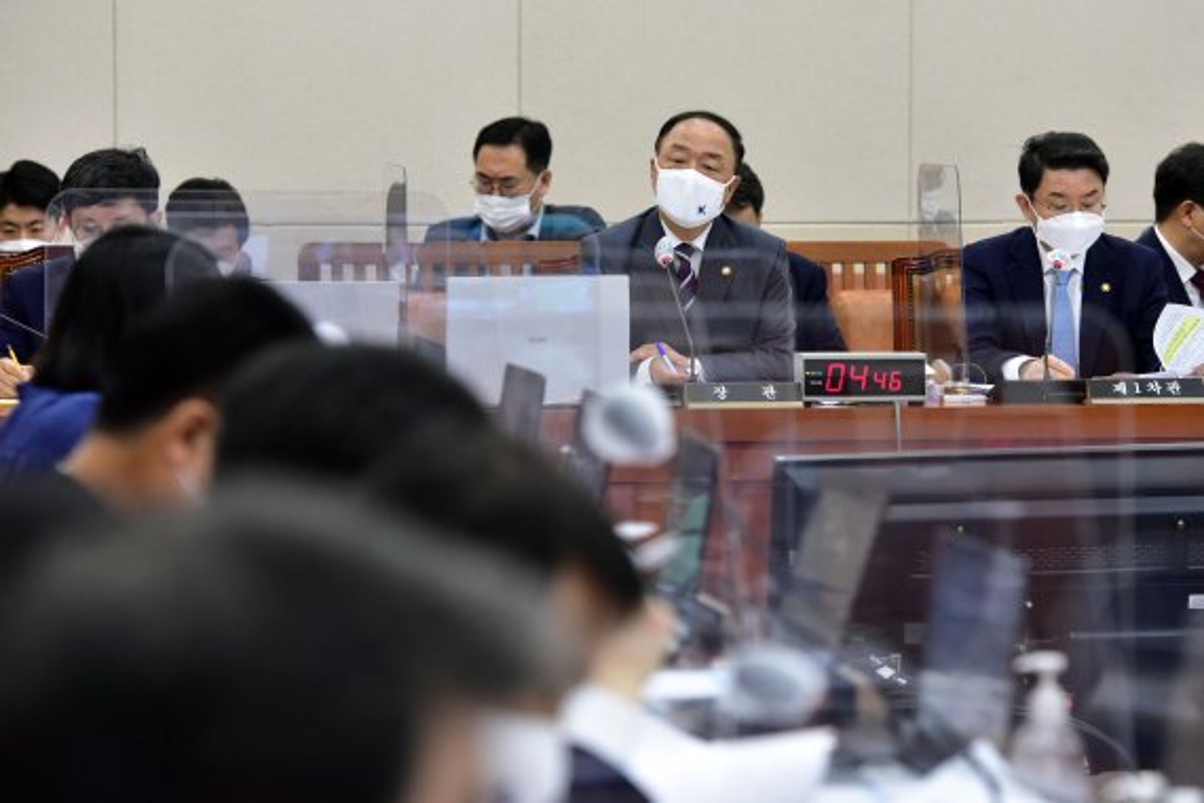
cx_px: 602
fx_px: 5016
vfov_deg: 9.1
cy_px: 402
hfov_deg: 13.7
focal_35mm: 150
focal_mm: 150
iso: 3200
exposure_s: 1/320
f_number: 5.6
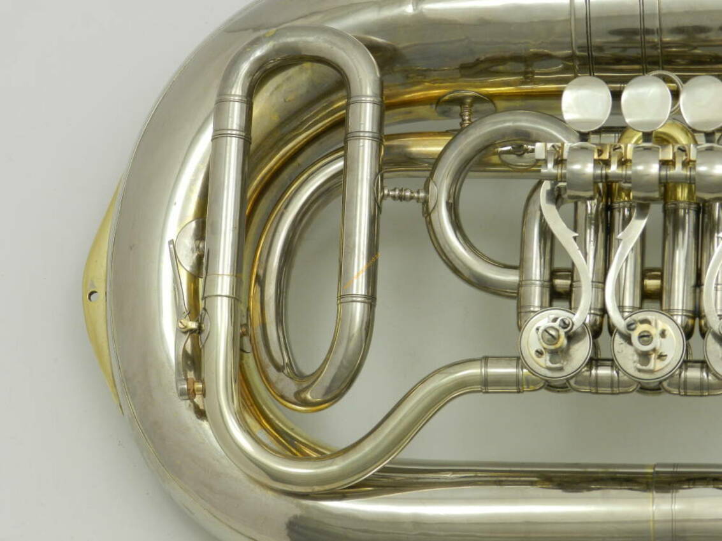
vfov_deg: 12.9
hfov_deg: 17.1
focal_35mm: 115
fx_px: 2399
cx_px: 361
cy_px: 270
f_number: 4.8
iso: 250
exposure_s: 1/30
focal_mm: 20.5
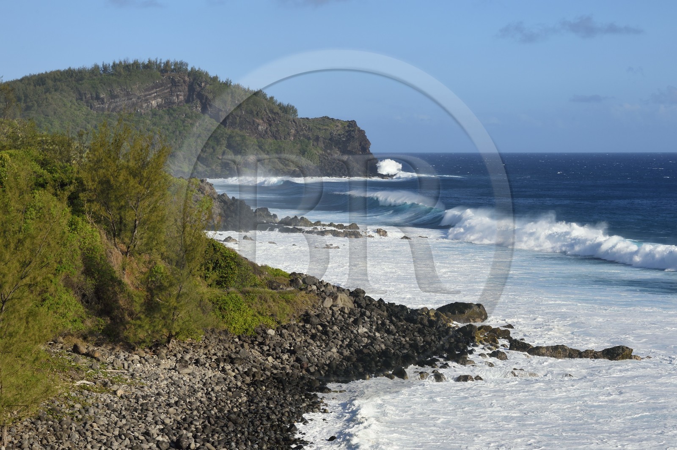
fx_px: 1616
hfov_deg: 23.7
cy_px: 225
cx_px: 338
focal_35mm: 86
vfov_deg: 15.9
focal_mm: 86
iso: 200
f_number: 11
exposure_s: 1/400
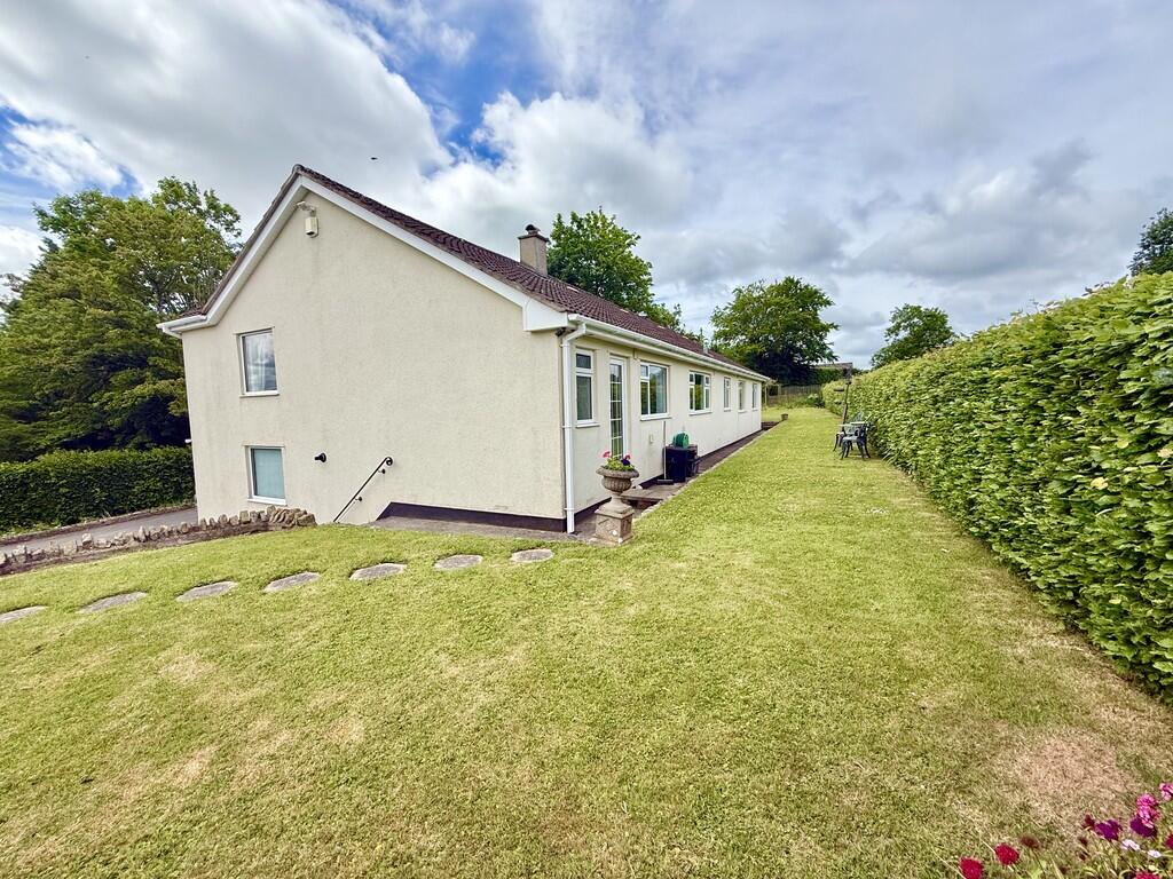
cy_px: 440
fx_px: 474
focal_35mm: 14
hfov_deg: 102.1
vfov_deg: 85.7
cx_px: 586
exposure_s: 1/2092
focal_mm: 2.22
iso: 50
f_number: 2.2
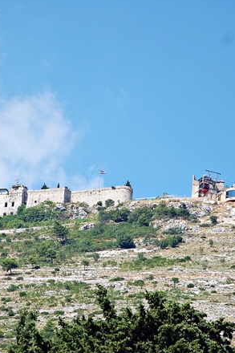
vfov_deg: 7.7
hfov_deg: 5.1
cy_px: 209
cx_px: 117
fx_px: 2616
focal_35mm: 267
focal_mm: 98
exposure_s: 1/640
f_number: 6.3
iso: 200
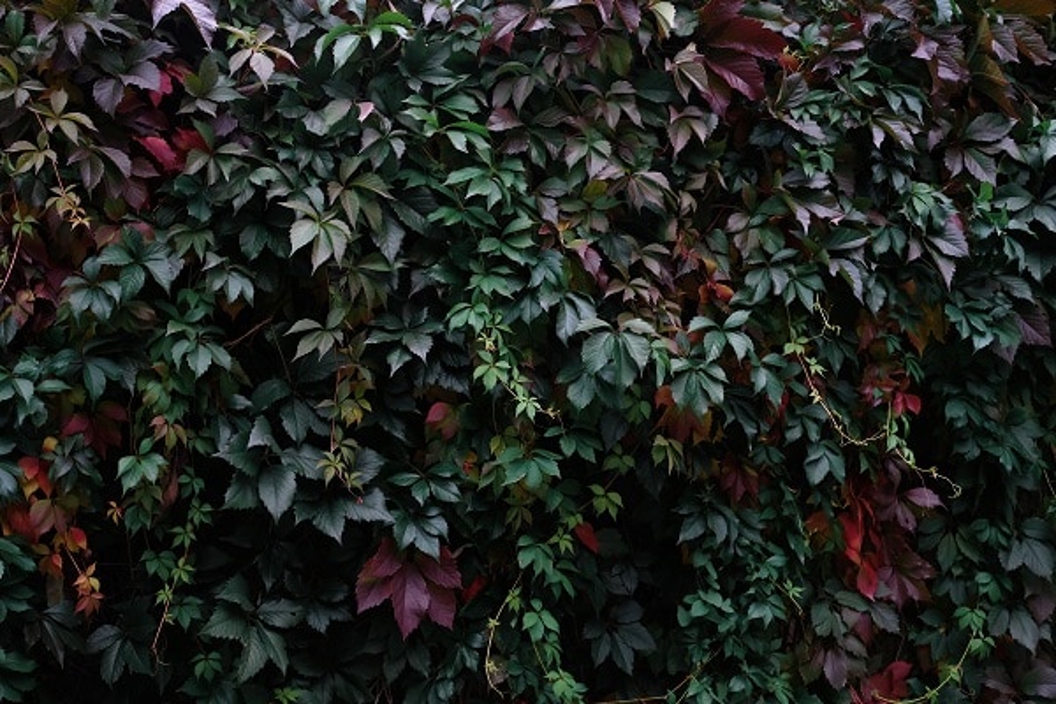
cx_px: 528
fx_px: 1203
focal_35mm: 41
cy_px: 352
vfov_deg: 32.6
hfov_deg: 47.4
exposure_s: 1/500
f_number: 4
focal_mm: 27
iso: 400
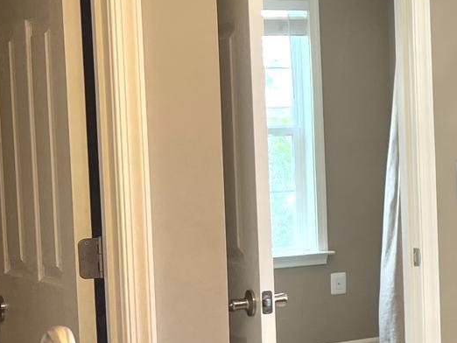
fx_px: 1347
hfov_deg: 15.9
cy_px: 143
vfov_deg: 14.5
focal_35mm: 102
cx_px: 856
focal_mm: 5.7
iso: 32
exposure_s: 1/128
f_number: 1.5
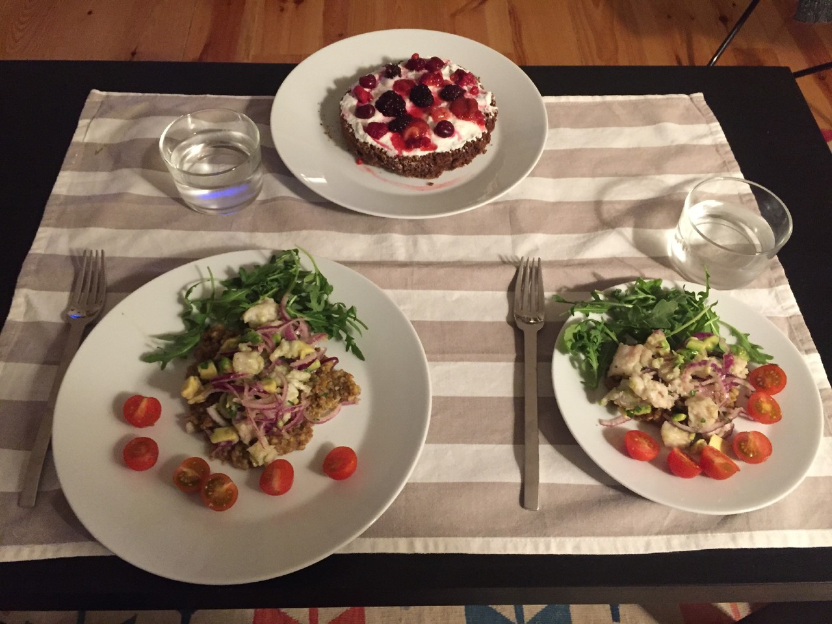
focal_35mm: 29
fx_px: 697
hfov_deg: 61.7
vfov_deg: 48.2
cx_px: 416
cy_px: 312
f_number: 2.2
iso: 250
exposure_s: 1/17
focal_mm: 4.15
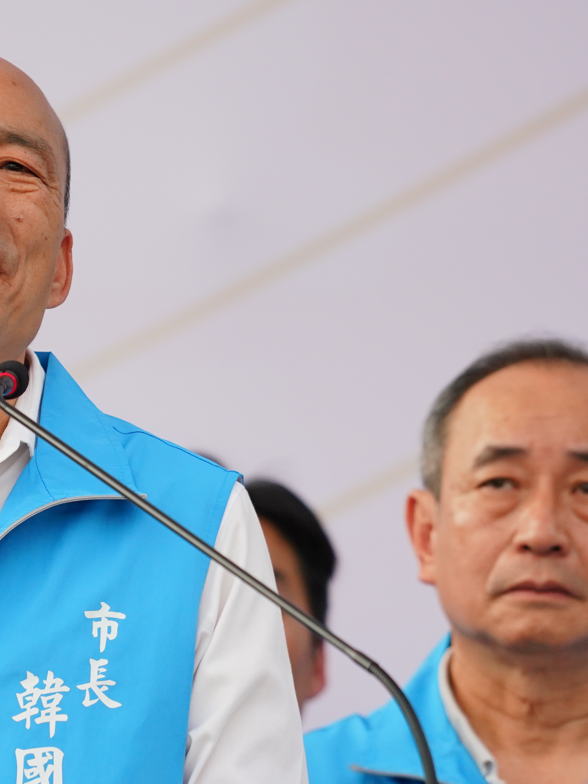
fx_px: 12501
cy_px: 356
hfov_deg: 2.7
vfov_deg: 3.6
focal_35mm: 552
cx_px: -24
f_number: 4
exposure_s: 1/500
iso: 800
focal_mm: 200
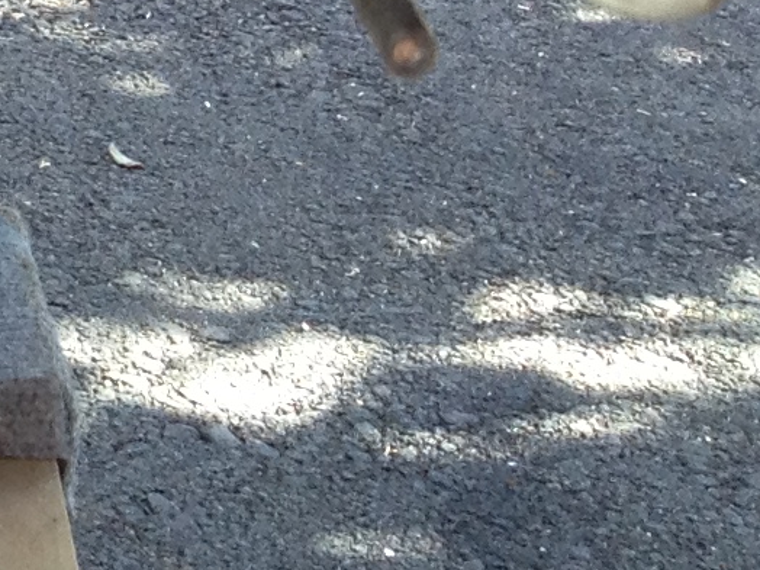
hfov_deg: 7.8
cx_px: -1555
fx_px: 4786
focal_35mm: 218
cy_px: -515
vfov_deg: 6.6
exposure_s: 1/60
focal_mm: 4.28
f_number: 2.4
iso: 80
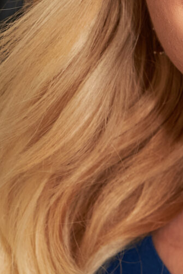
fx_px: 4094
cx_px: 279
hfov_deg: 2.6
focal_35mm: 537
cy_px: 115
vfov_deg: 3.8
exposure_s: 1/125
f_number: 5.6
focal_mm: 105
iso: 640
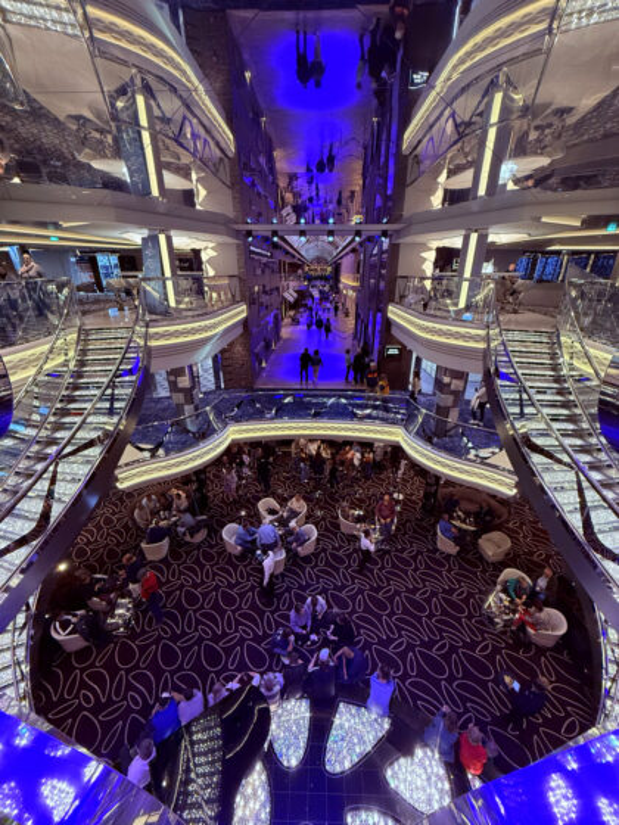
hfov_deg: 85.7
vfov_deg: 102.1
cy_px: 412
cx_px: 310
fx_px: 334
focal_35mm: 14
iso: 640
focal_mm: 2.22
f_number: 2.2
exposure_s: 1/124
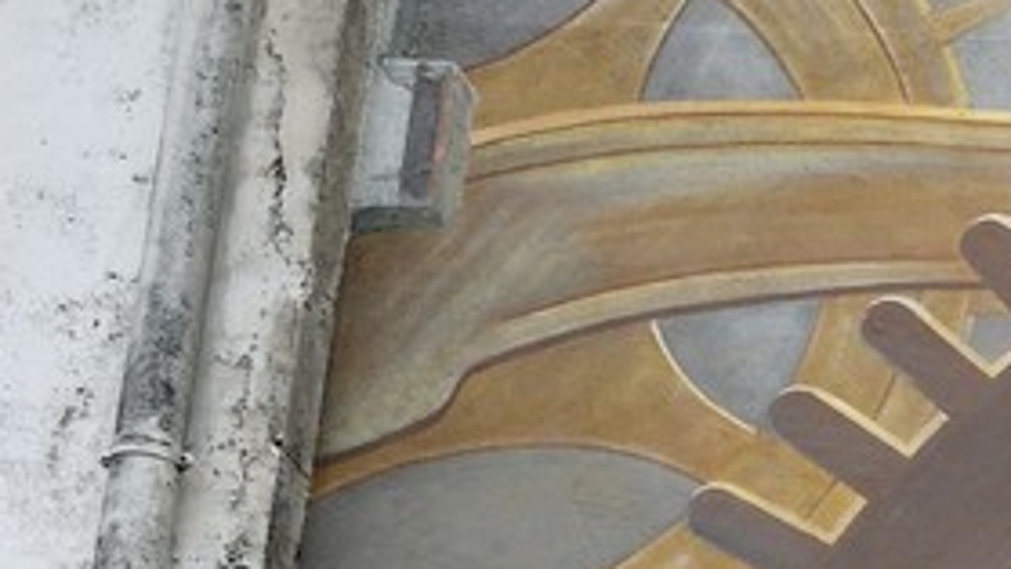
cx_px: 2863
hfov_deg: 7.9
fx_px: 6434
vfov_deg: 5.0
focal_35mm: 240
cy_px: 1118
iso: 400
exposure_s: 1/640
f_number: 7.1
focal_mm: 40
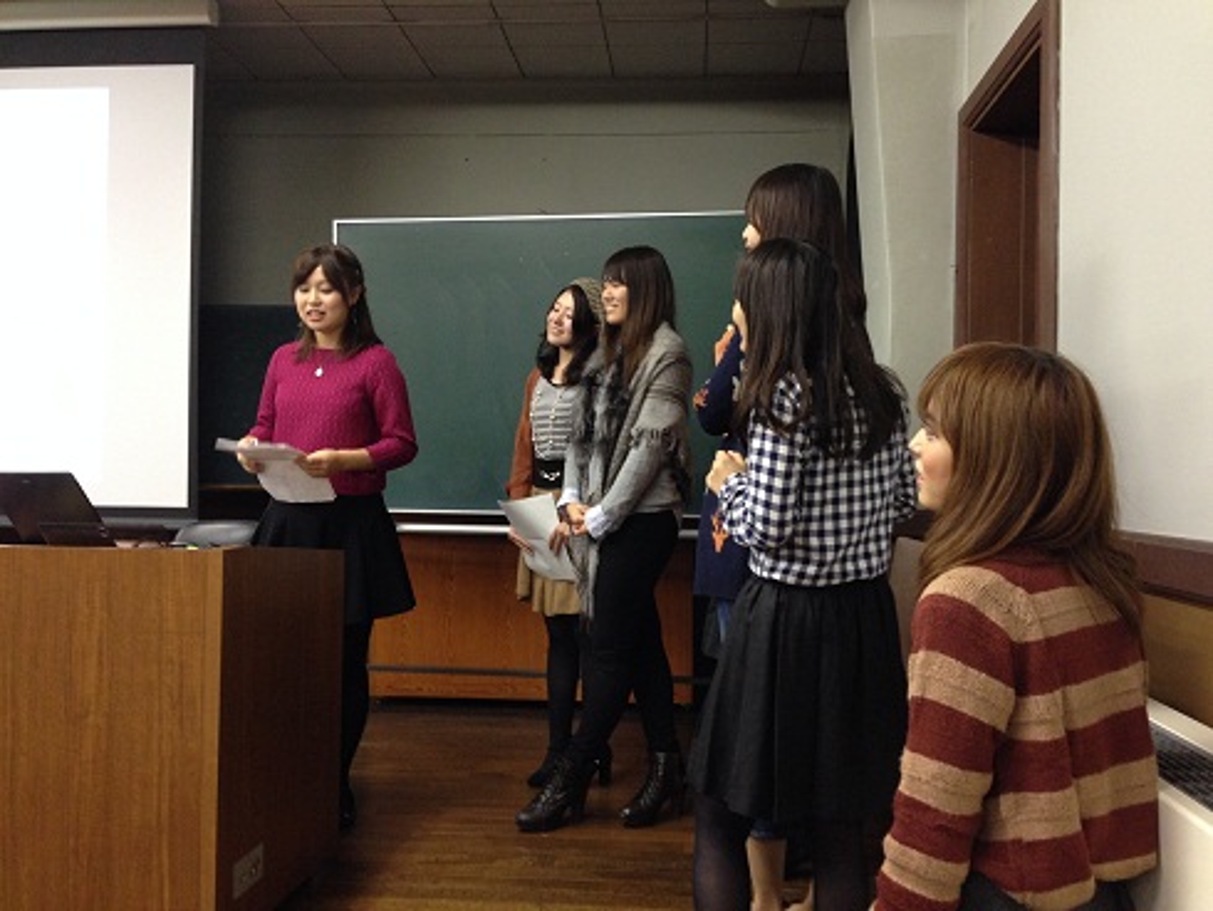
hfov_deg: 55.3
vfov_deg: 43.0
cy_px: 456
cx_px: 606
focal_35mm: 33
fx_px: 1157
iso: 200
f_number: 2.4
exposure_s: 1/20
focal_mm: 4.12
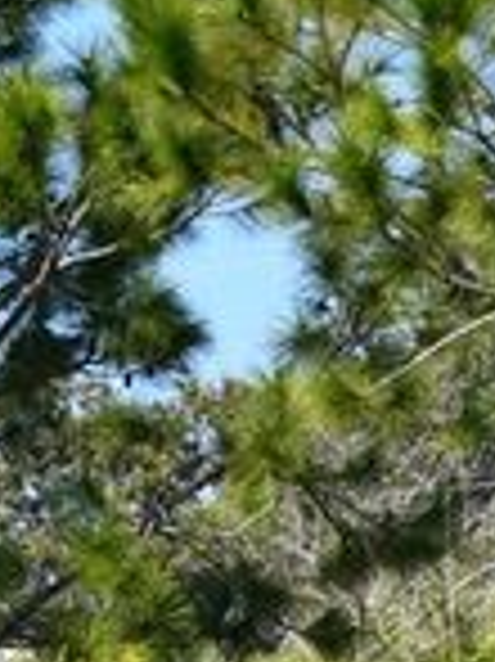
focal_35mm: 268
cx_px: -423
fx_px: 5117
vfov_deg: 7.3
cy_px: 874
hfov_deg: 5.4
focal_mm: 32
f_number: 8
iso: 125
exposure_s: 1/250
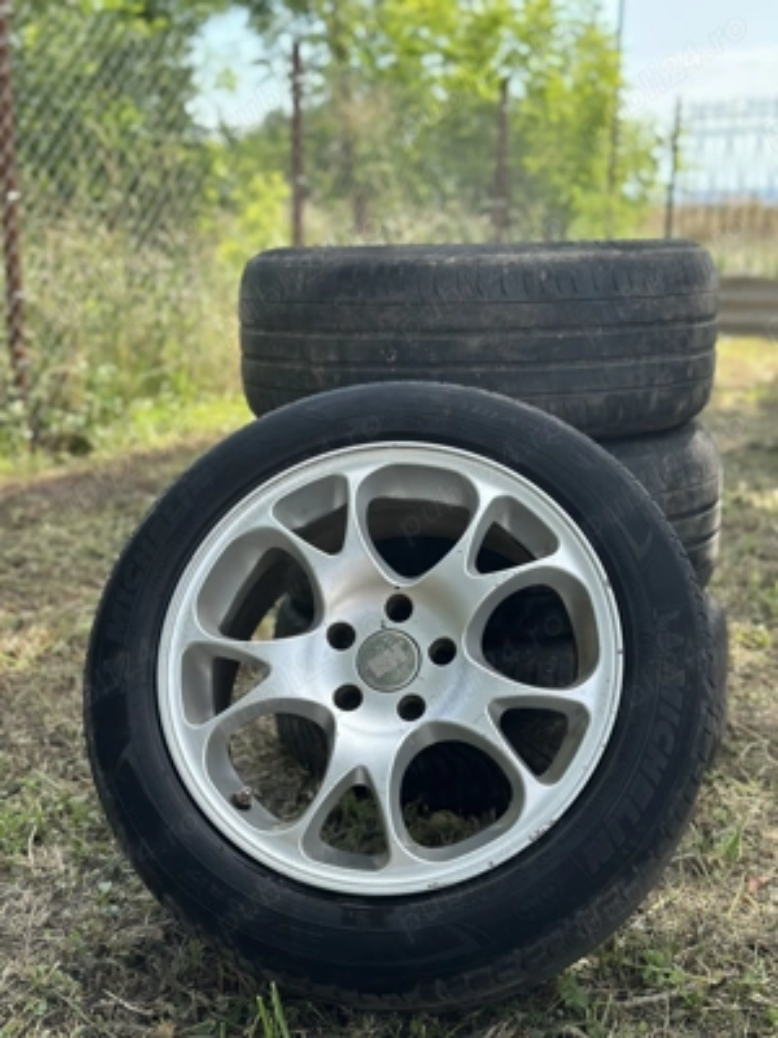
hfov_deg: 30.3
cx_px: 389
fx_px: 1438
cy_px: 519
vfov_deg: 39.7
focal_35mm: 48
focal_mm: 6.86
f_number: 1.78
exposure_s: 1/1541
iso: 80
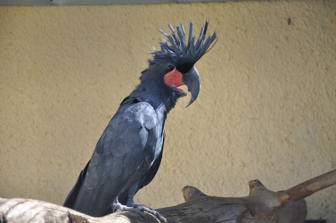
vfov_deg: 8.7
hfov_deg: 13.1
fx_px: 1468
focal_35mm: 158
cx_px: 168
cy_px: 112
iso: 200
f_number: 7.1
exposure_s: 1/200
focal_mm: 105
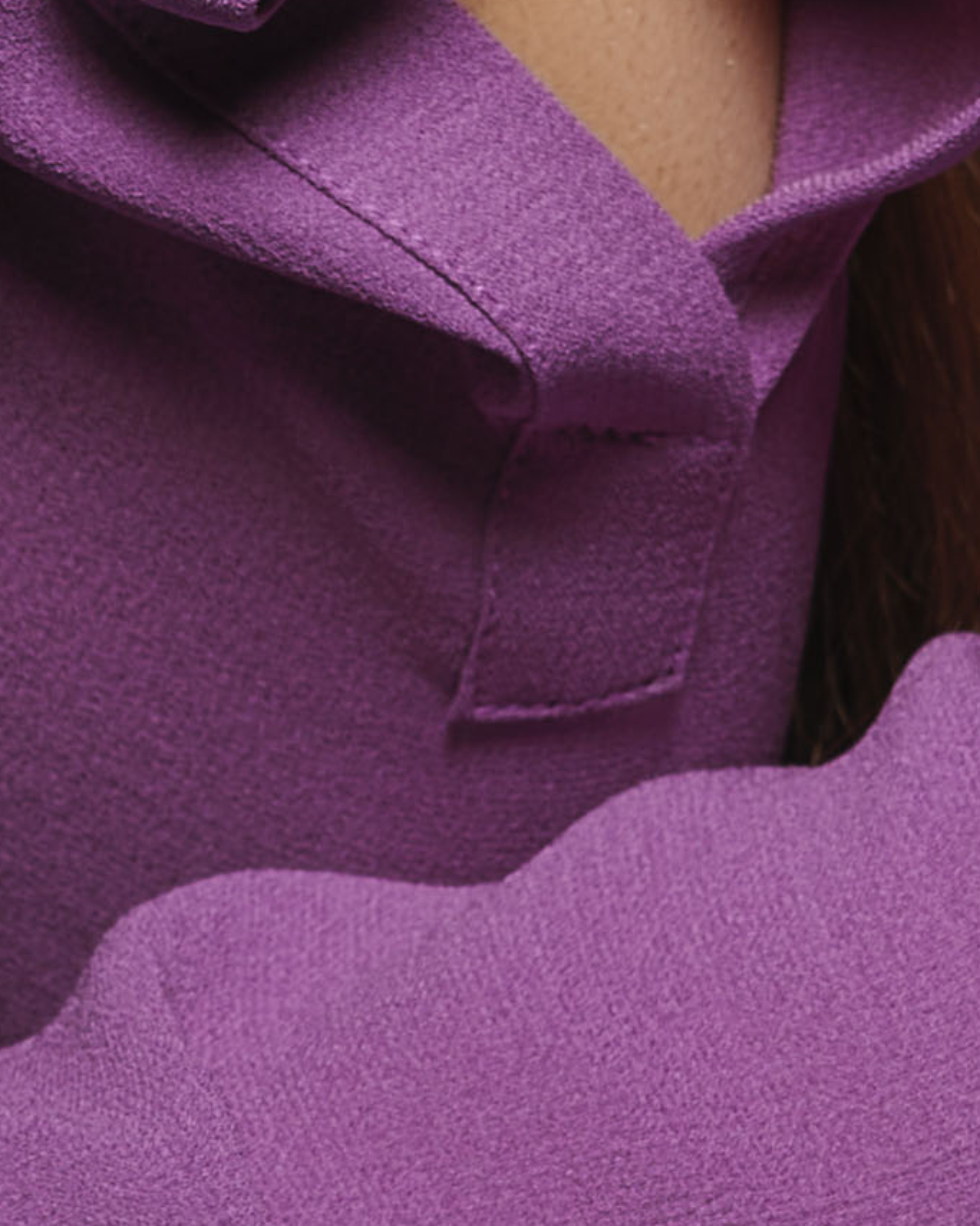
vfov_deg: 2.4
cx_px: 1040
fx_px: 28538
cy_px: -1675
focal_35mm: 787
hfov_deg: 2.0
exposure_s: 1/160
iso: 100
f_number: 8
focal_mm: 90
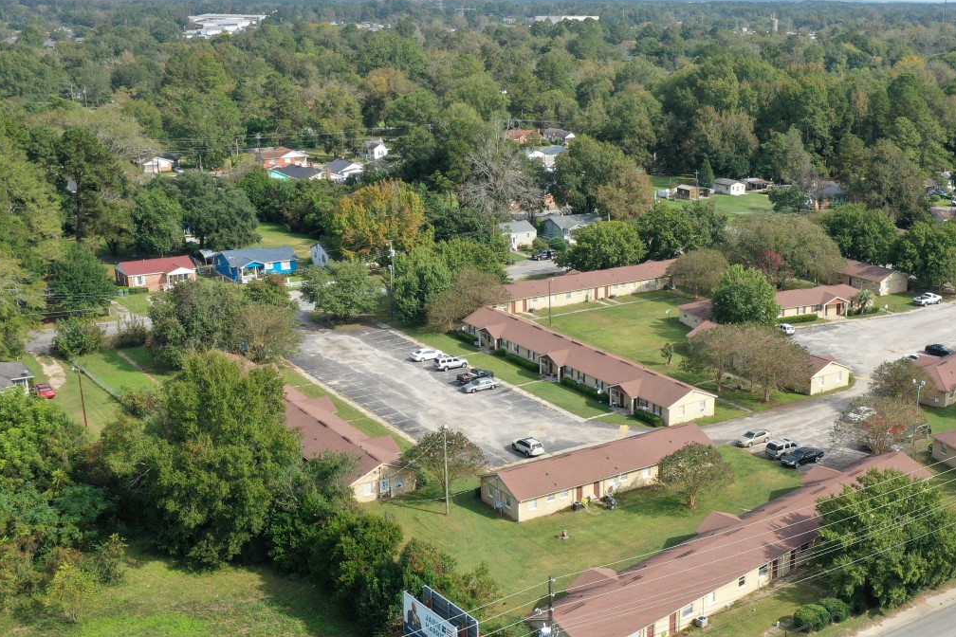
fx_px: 1195
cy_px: 361
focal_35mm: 45
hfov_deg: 42.6
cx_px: 683
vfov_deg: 29.8
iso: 100
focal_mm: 10.26
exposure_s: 1/320
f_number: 5.6
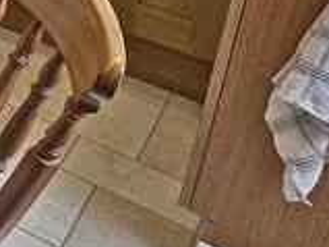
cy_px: -212
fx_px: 855
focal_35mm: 90
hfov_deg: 14.9
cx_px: -432
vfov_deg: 14.3
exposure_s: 1/100
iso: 125
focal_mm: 2.22
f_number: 2.2
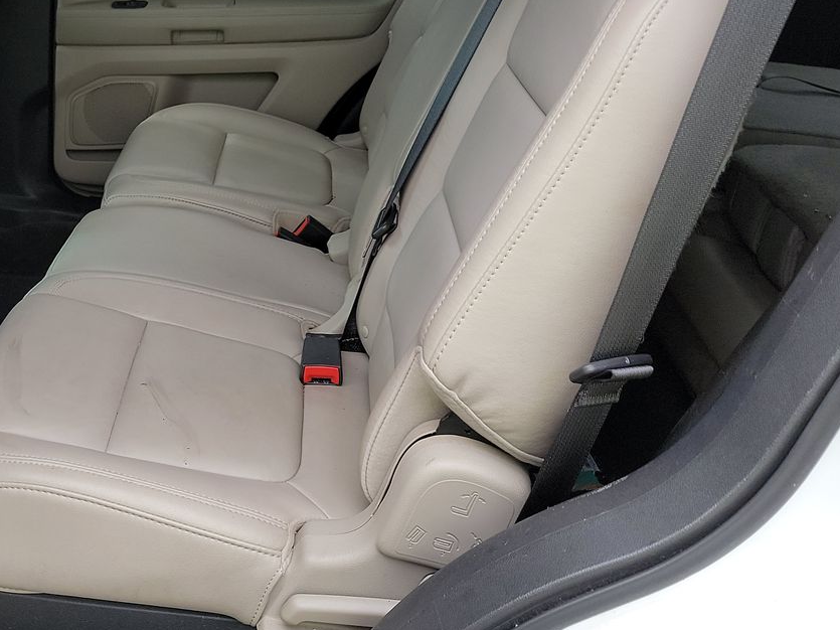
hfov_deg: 39.7
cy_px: 191
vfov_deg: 31.2
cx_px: 176
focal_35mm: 46
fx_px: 1116
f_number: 1.8
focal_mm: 6.7
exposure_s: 1/119
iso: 68
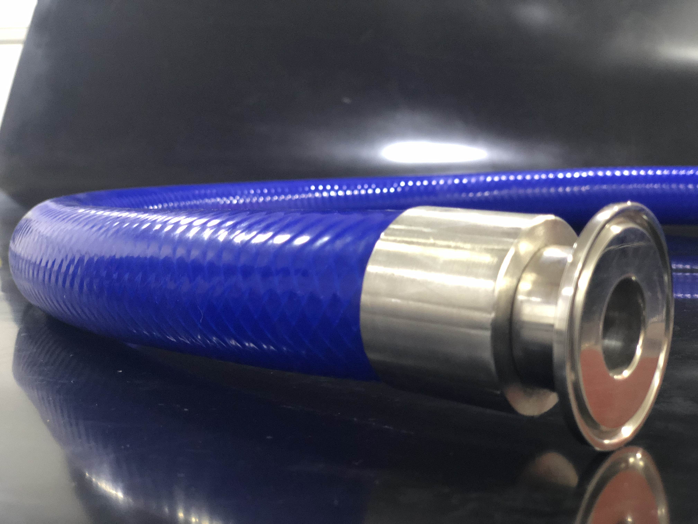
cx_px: 349
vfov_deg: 28.0
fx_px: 1049
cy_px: 262
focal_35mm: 52
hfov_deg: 36.8
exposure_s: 1/13
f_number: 2.4
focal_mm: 6
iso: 160
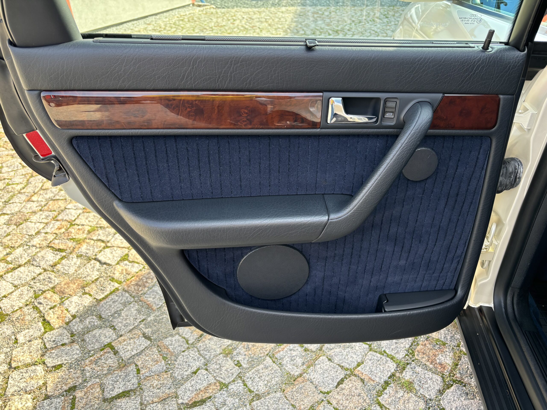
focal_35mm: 26
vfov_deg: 53.1
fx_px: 411
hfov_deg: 67.3
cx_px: 274
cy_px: 205
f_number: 1.6
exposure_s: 1/140
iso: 40
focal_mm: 5.96
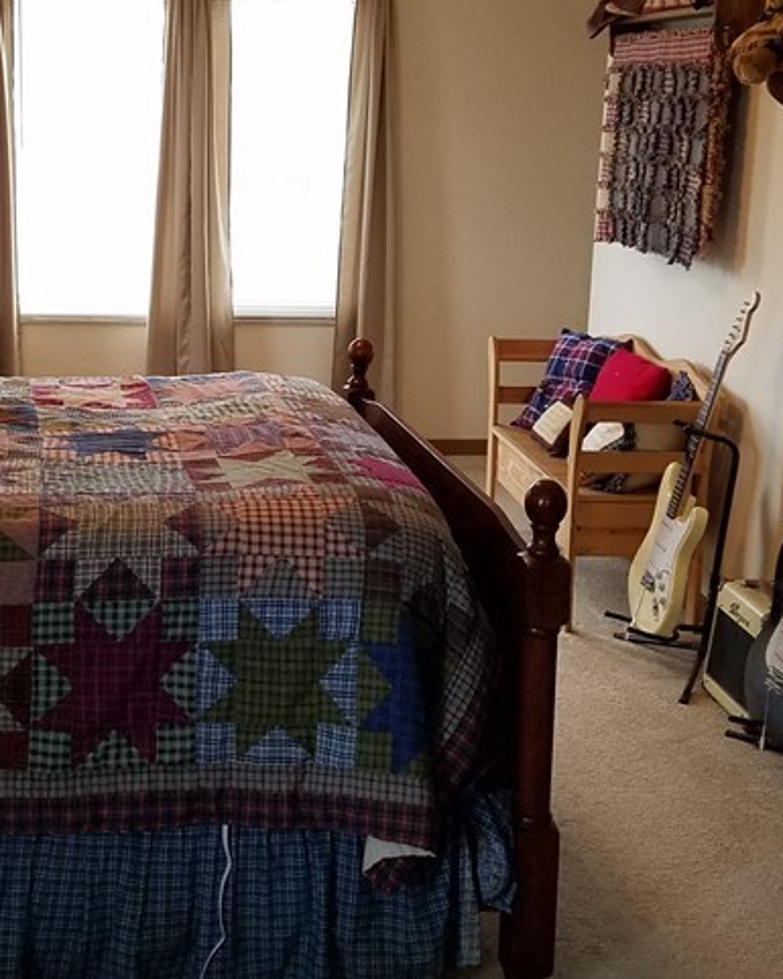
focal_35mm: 54
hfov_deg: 27.9
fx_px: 1564
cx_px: 244
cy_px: 348
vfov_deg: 34.5
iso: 200
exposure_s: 1/60
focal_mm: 4.2
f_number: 1.7
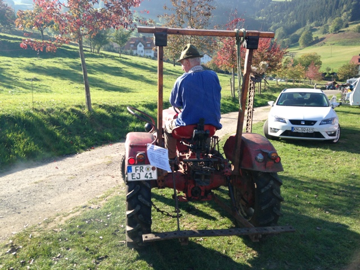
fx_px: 343
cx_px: 180
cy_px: 135
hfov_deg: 55.4
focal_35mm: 33
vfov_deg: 42.9
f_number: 2.4
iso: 50
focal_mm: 4.12
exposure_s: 1/547
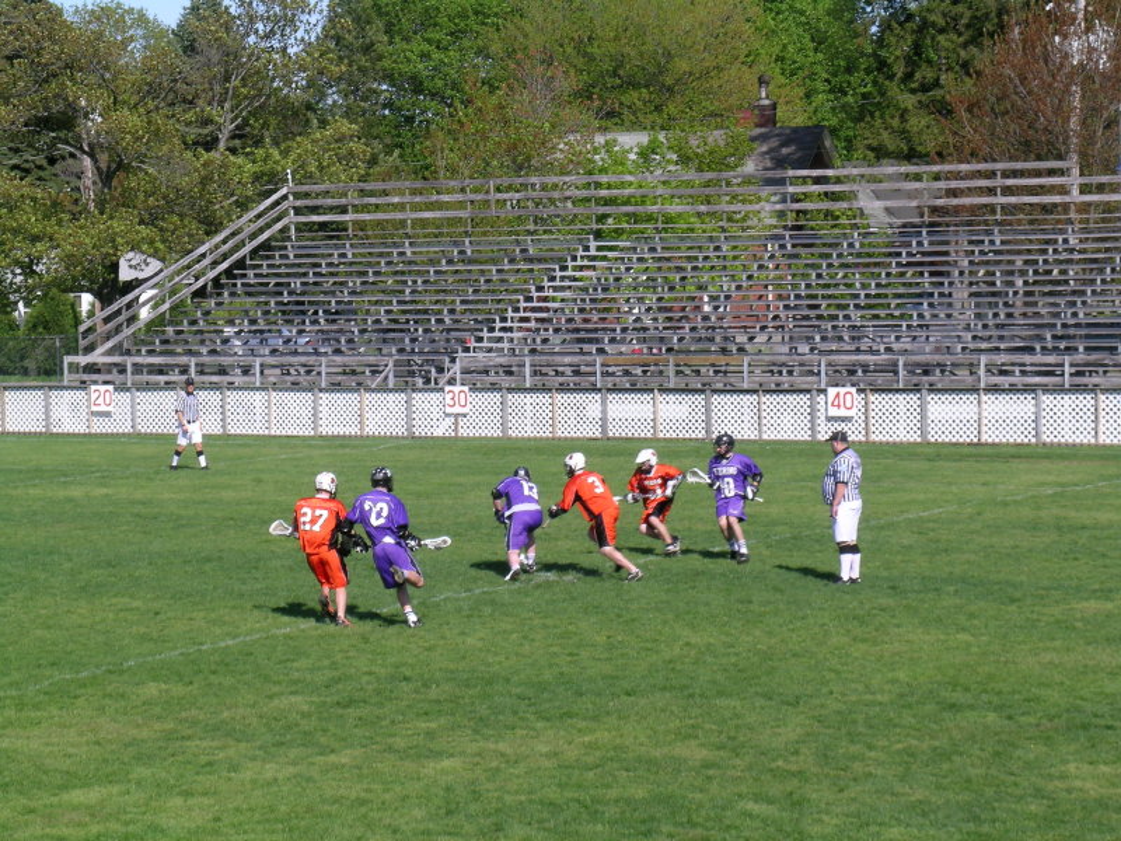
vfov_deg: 12.8
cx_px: 560
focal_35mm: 116
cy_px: 420
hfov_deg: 17.0
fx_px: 3757
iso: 50
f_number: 7.3
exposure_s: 1/175
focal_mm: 24
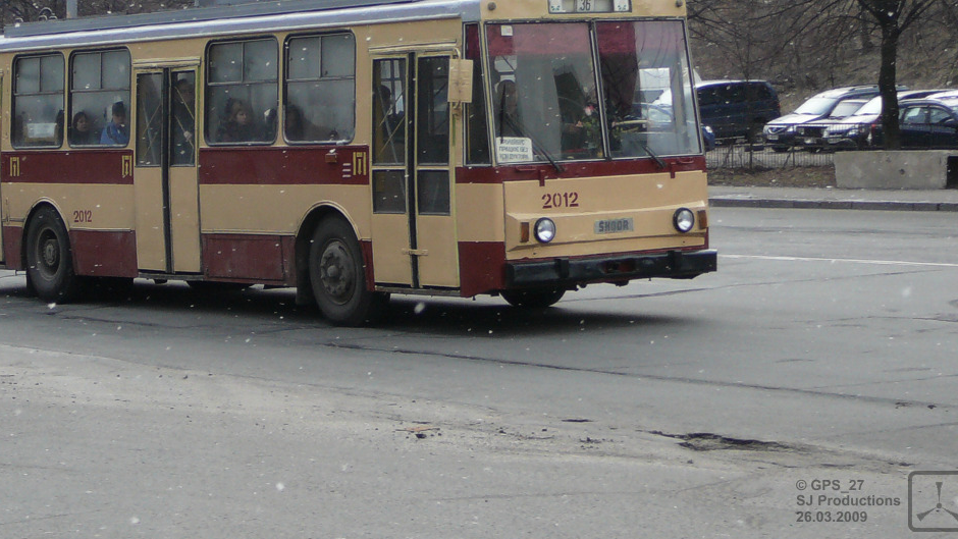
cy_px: 84
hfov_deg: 18.8
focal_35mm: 114
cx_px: 371
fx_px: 2896
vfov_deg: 10.6
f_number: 3.8
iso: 100
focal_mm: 12.2
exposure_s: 1/250
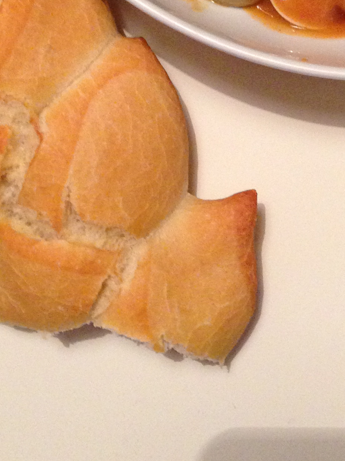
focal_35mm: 88
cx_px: 318
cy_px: 35
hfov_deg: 16.5
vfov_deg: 21.7
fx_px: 1169
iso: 400
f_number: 2.4
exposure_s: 1/20
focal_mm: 4.13
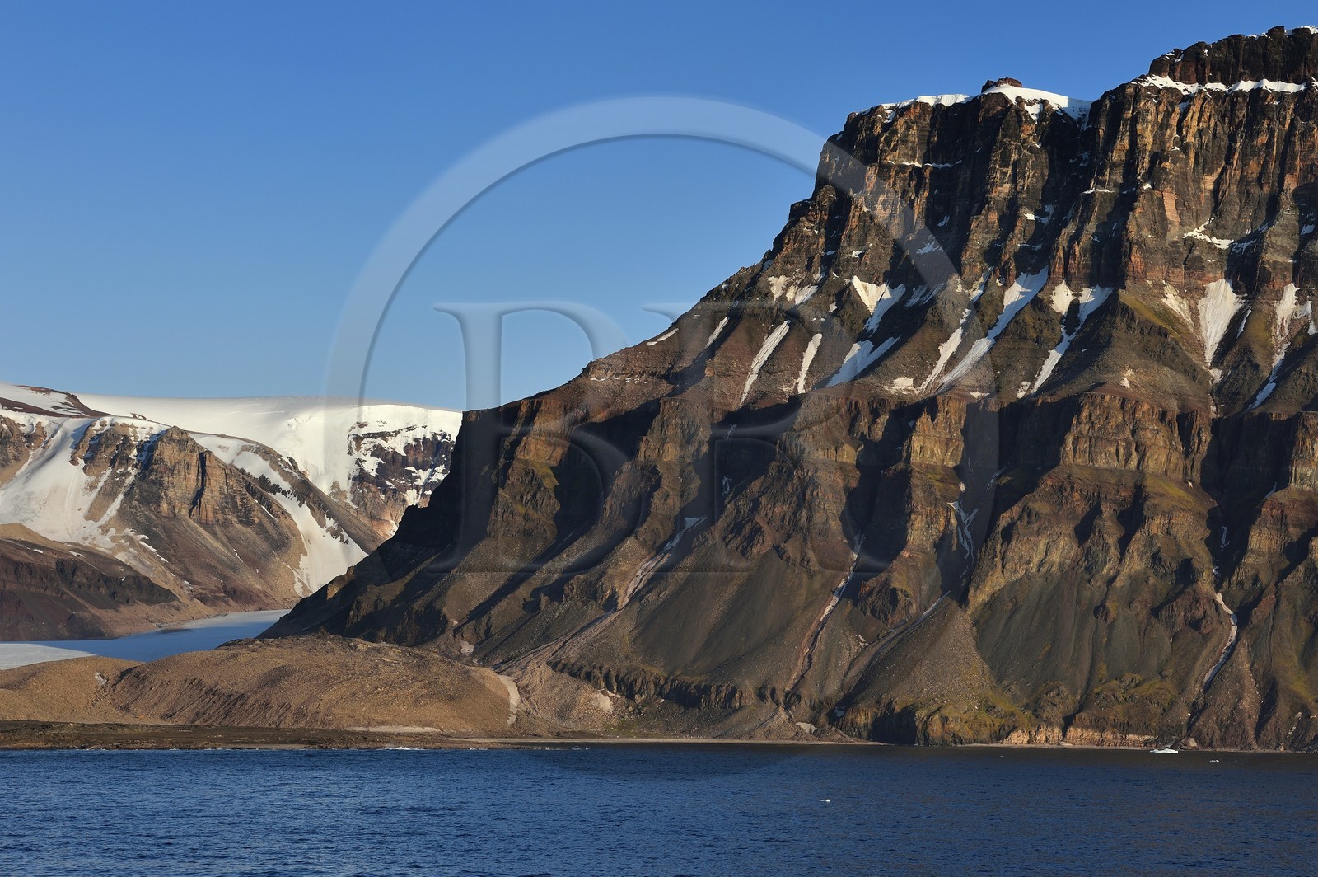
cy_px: 438
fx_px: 3731
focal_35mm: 102
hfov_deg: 20.0
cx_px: 659
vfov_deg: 13.4
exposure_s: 1/400
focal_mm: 102
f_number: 10
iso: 200
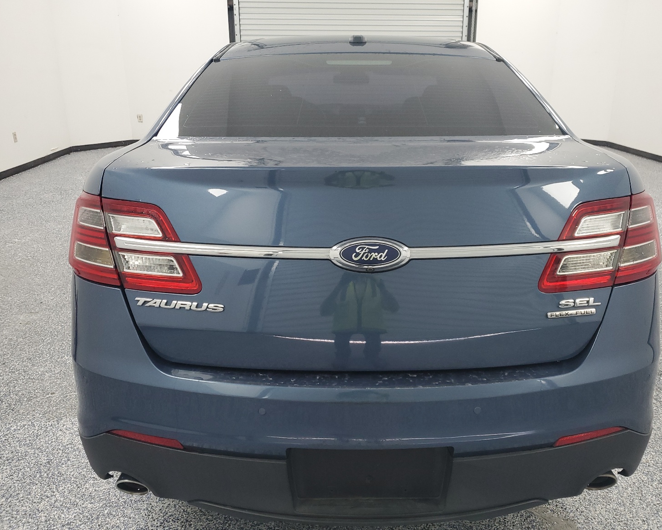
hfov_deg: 62.1
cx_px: 364
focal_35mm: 28
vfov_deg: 51.5
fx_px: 549
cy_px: 261
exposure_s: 1/60.2
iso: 79
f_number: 1.5
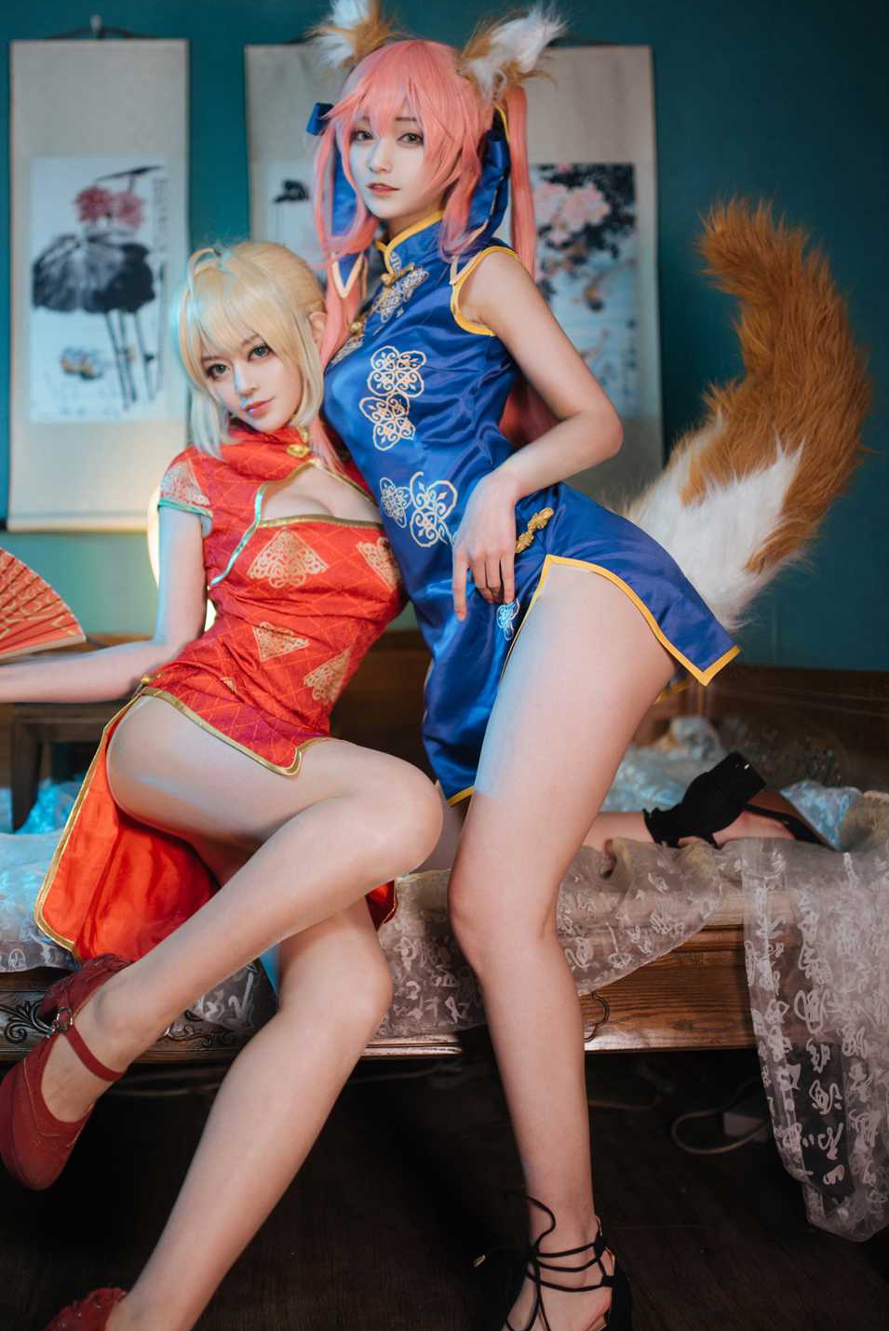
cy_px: 652
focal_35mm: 44
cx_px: 335
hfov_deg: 30.4
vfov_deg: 44.5
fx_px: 1628
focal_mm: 35
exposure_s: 1/125
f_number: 1.4
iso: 320
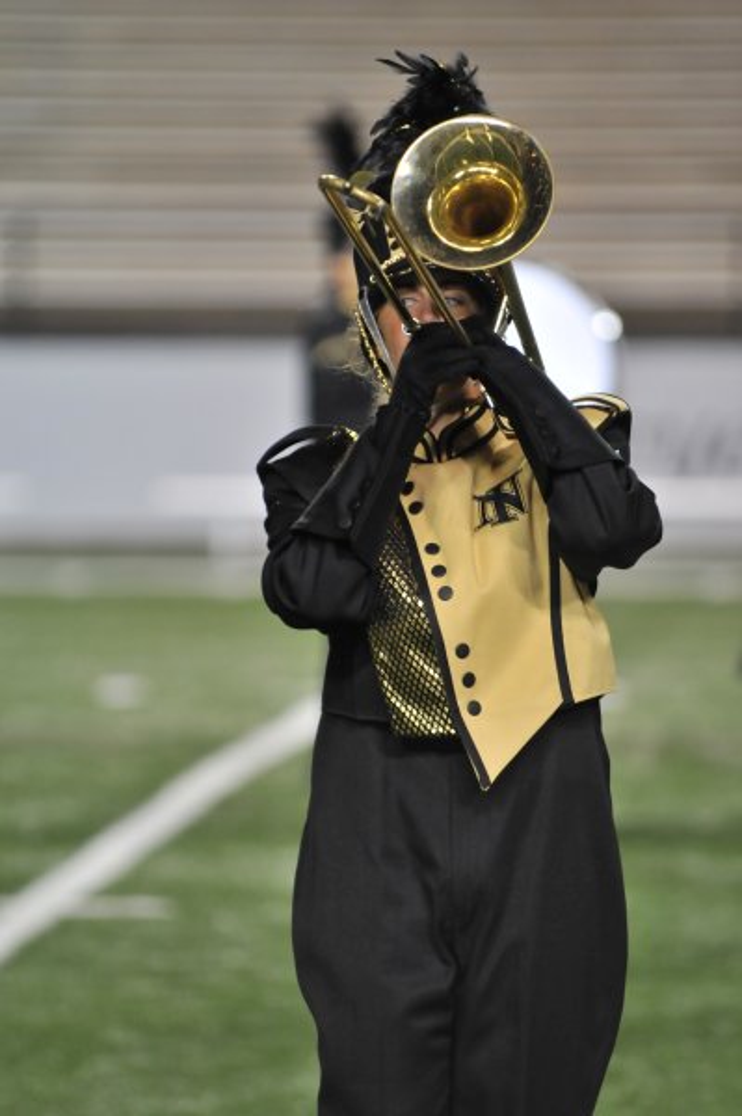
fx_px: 9290
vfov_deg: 6.9
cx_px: 371
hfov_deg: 4.6
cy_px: 558
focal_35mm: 300
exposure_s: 1/320
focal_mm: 200
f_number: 2.8
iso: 800
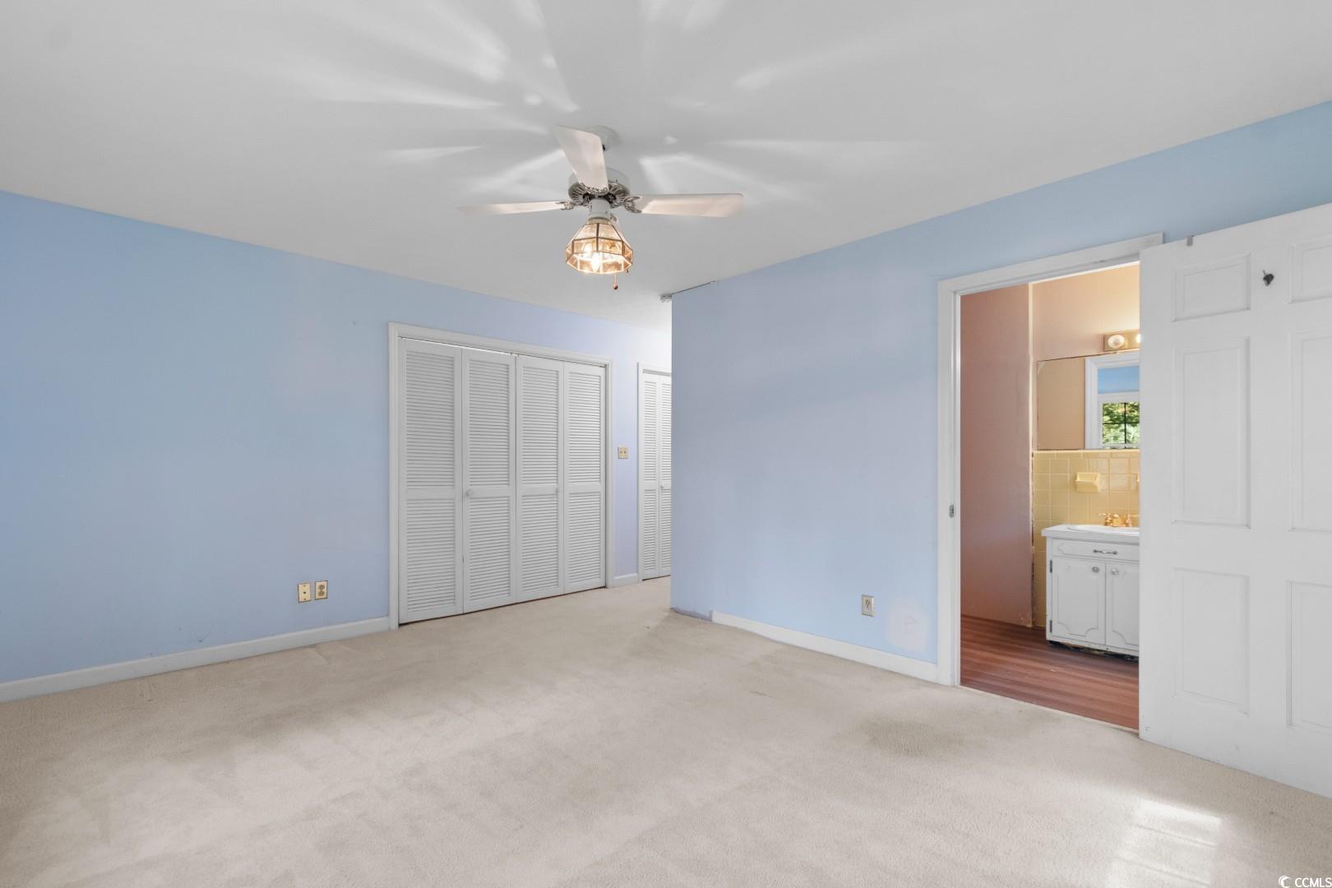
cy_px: 444
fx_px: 555
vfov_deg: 77.3
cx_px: 666
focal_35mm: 15
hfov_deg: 100.4
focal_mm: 10
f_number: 4.5
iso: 100
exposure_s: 1/1.25
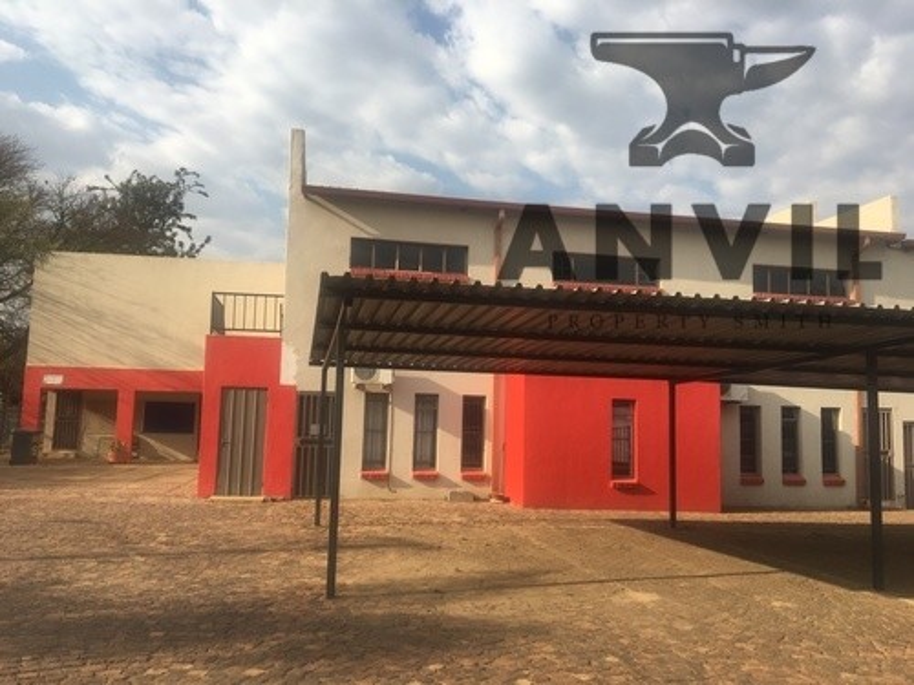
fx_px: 766
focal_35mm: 29
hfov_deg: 61.7
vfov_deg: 48.2
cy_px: 342
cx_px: 457
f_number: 2.2
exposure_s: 1/1068
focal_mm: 4.15
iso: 25
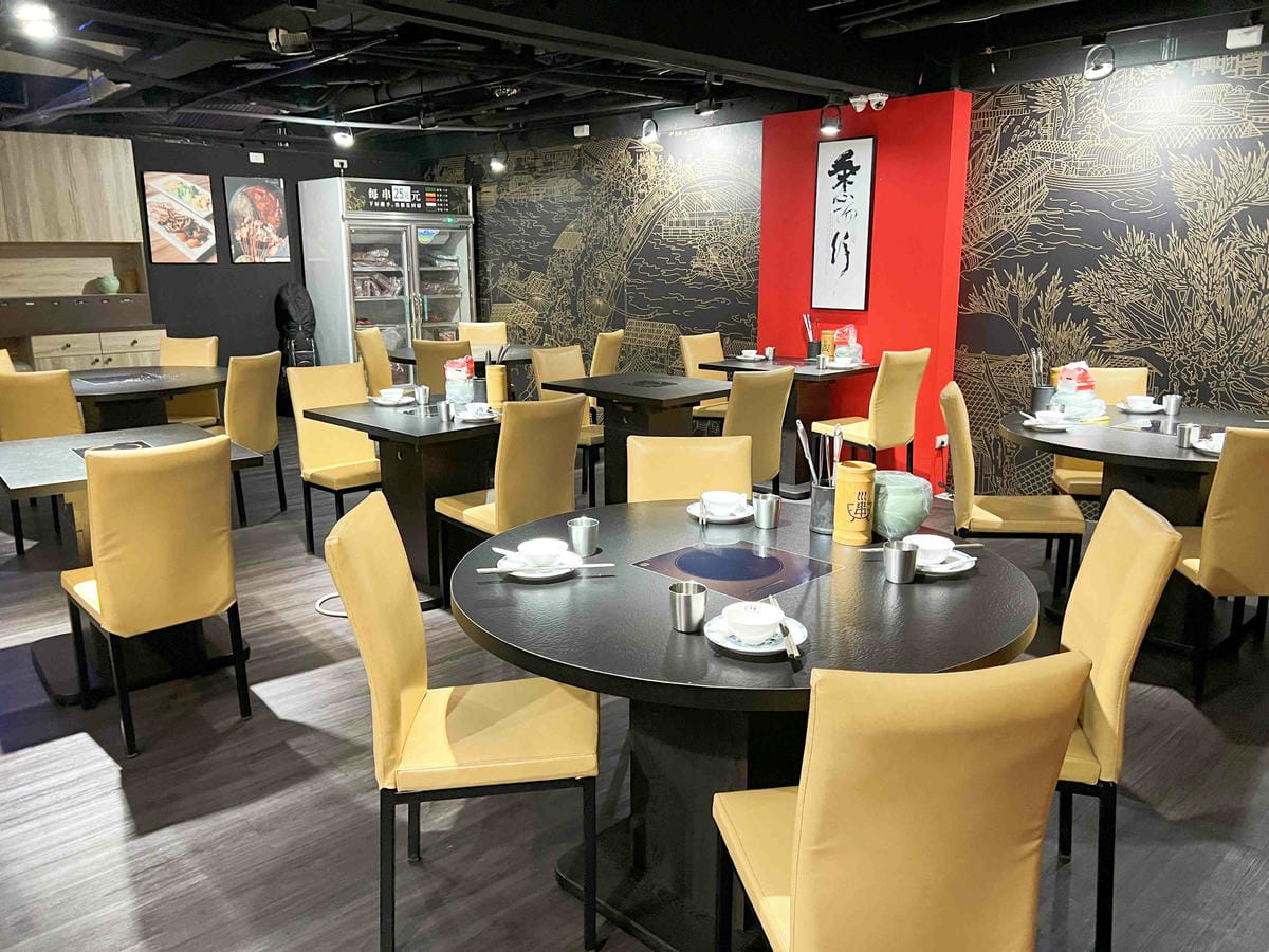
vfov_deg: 53.1
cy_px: 476
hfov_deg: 67.3
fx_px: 953
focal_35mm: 26
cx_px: 634
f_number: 1.5
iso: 400
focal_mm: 5.7
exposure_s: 1/40
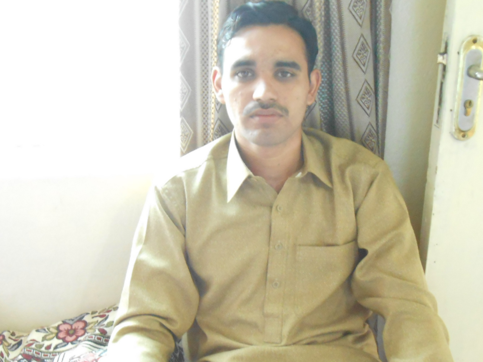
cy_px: 181
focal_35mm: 38
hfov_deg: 49.0
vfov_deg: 37.7
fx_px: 530
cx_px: 242
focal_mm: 6.8
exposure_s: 1/5
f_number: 4.2
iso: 800
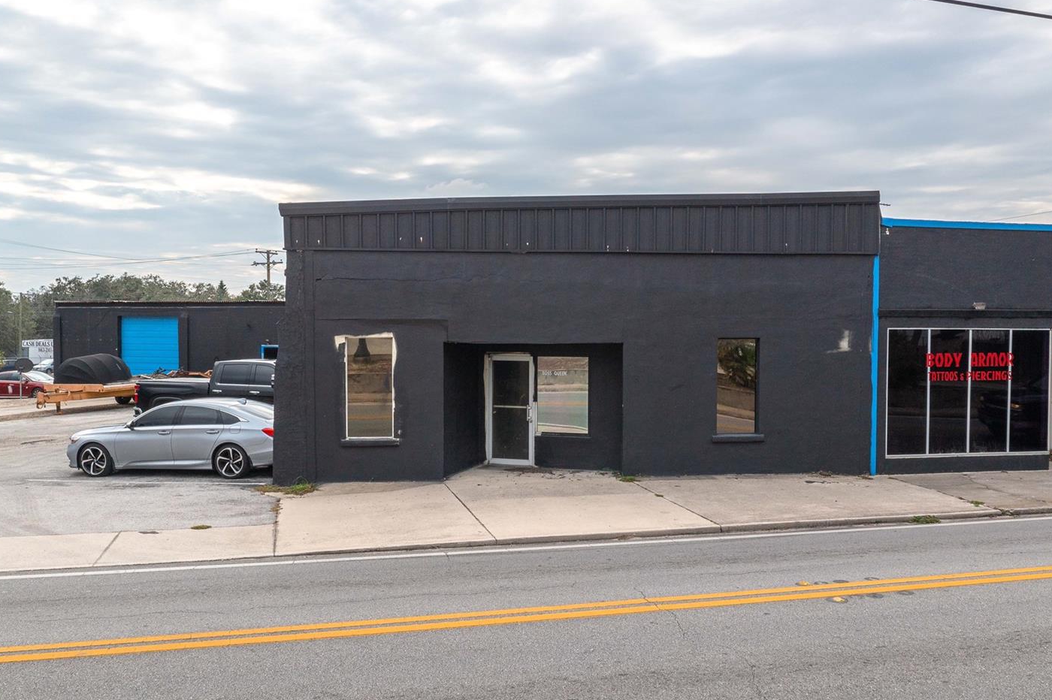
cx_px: 568
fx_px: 935
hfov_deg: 58.7
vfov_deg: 41.1
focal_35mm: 32
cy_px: 367
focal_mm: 10.26
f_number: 6.3
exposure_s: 1/200
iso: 100
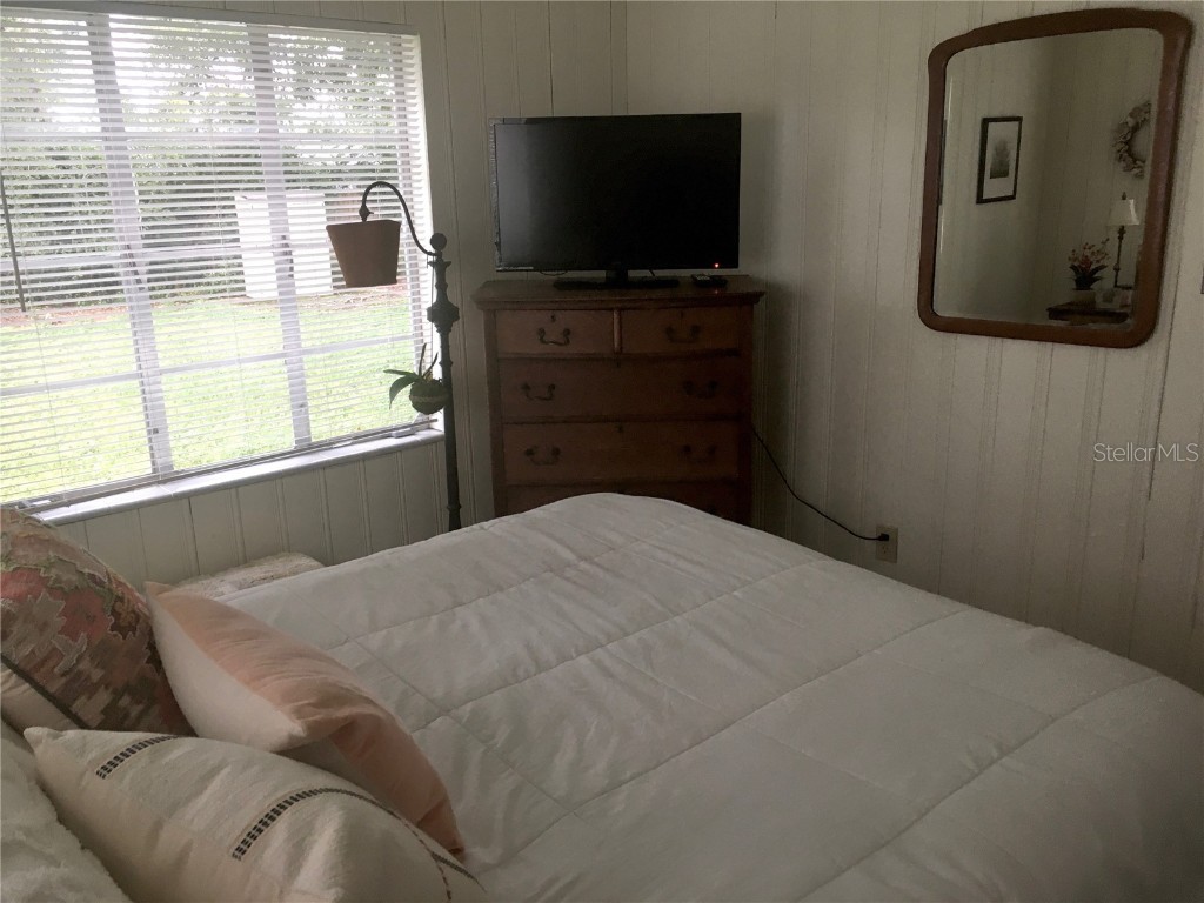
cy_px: 452
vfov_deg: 48.2
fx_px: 1009
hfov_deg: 61.7
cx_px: 602
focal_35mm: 29
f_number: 2.2
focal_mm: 4.15
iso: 50
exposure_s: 1/30
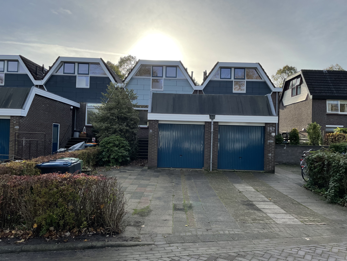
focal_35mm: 26
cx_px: 174
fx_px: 261
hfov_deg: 67.3
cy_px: 130
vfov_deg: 53.1
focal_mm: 4.2
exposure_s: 1/2817
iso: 32
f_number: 1.6
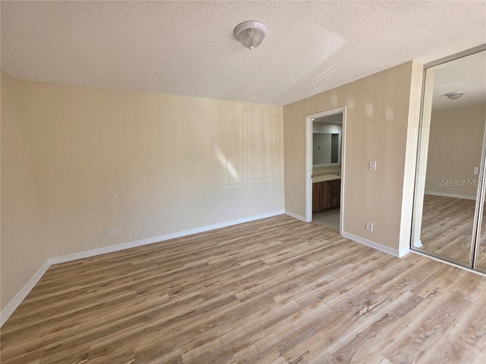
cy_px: 182
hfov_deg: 106.2
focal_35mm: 13
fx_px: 183
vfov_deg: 89.9
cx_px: 243
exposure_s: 1/120
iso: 50
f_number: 1.9
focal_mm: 2.2
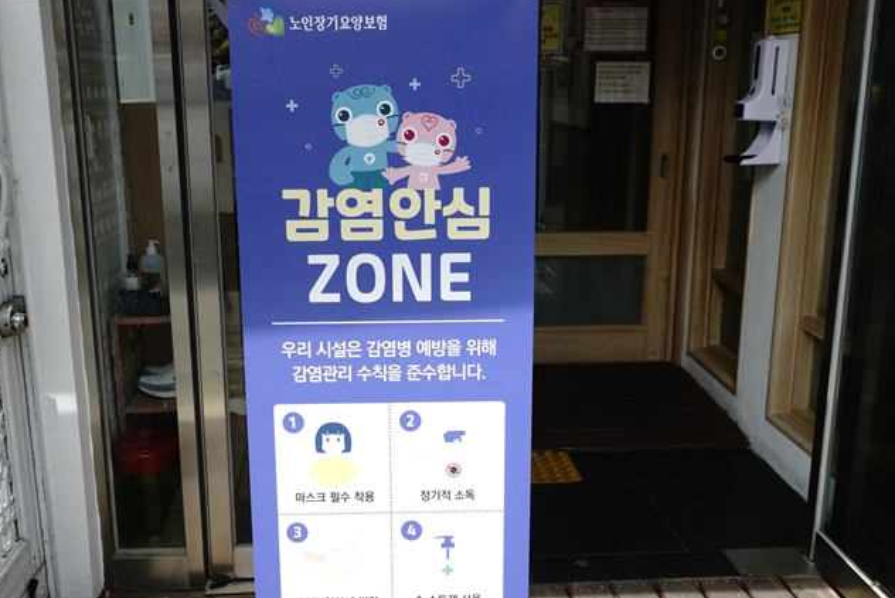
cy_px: 346
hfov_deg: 47.3
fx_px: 1020
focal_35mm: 41
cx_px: 412
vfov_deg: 32.6
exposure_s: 1/6400
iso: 2500
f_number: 5
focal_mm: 35
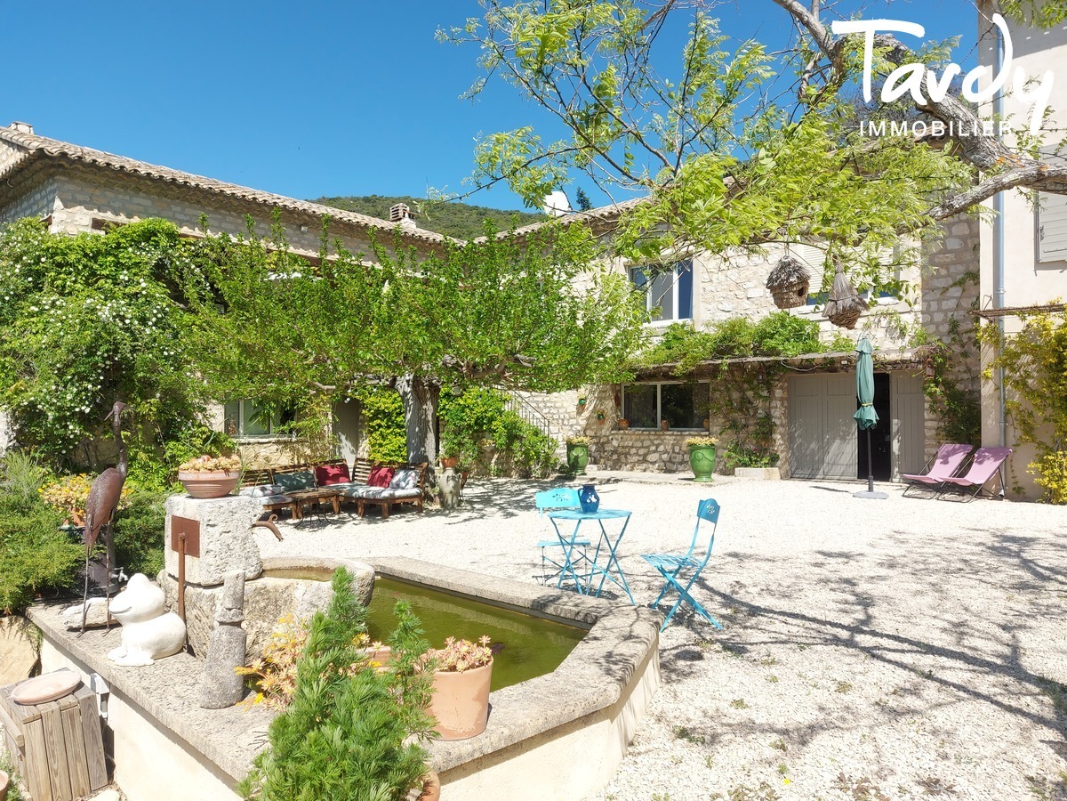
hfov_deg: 71.6
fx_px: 740
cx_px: 534
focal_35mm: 24
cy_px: 400
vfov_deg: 56.8
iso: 32
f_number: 1.8
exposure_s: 1/790
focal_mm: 5.23
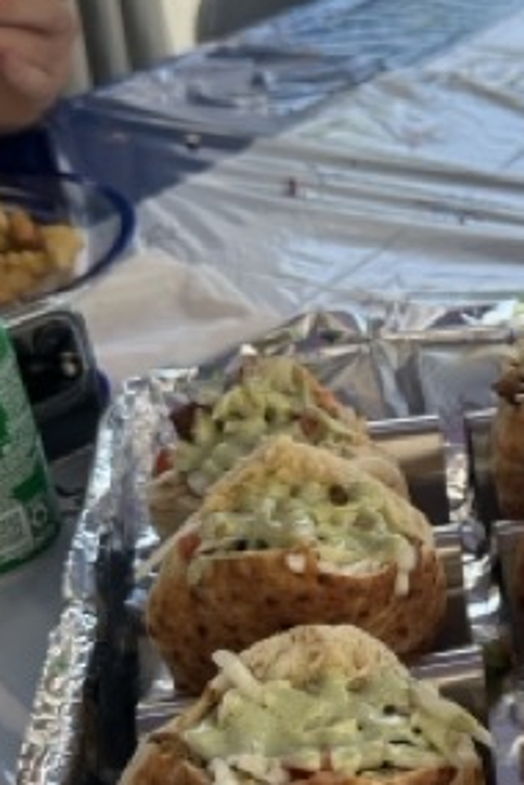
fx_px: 1223
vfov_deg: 35.6
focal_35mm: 56
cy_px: 380
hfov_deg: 22.2
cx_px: 643
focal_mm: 6.86
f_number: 1.78
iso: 80
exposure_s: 1/638
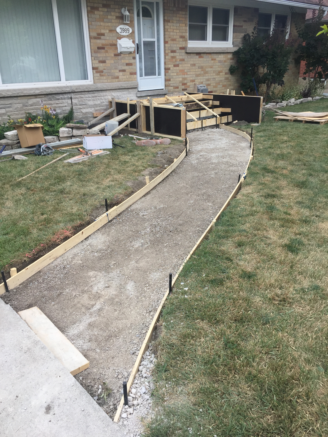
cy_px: 218
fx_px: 366
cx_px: 164
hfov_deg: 48.2
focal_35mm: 29
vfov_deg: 61.7
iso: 32
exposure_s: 1/807
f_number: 2.2
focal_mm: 4.15
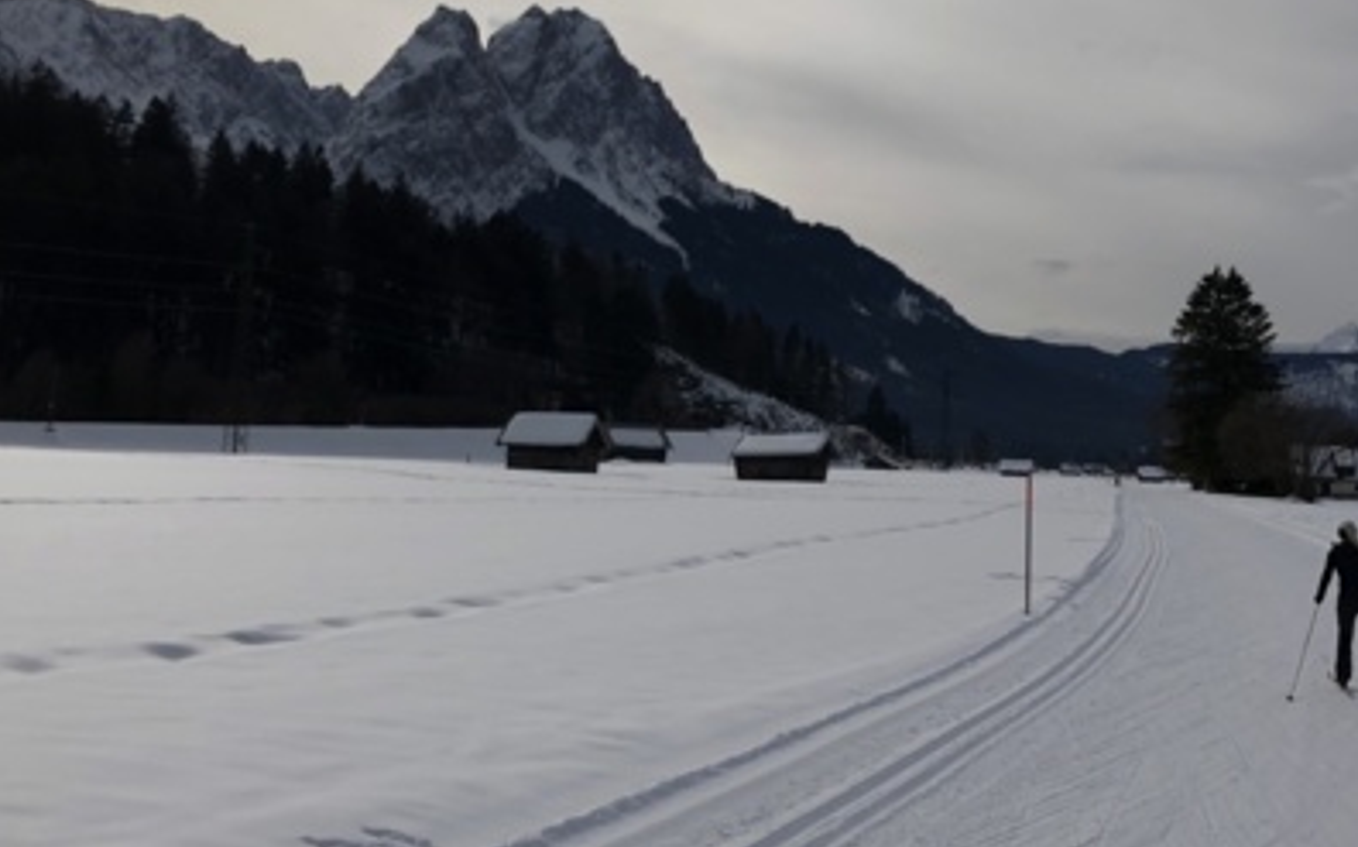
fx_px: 1628
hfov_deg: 45.3
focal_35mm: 44
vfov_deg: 29.1
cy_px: 312
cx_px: 725
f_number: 1.8
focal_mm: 3.99
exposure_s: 1/8000
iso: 25
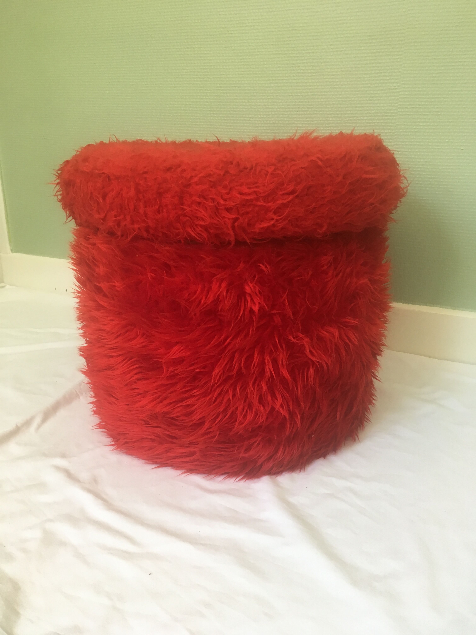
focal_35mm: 29
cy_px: 318
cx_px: 238
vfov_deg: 61.7
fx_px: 532
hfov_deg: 48.2
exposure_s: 1/30
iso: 50
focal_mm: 4.15
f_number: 2.2
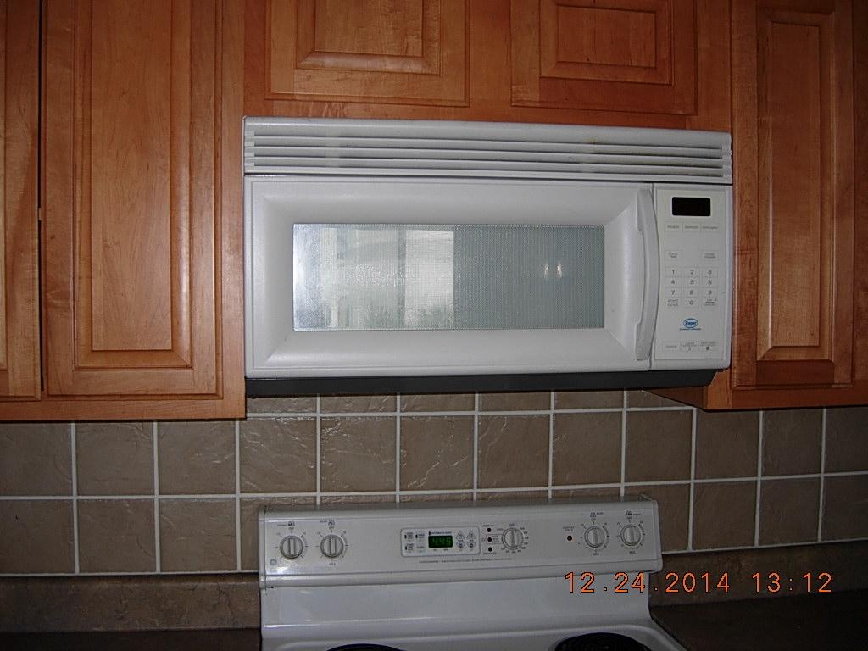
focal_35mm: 36
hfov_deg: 51.4
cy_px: 326
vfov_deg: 39.7
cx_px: 434
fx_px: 903
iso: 50
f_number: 2.7
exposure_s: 1/45.2
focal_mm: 7.5
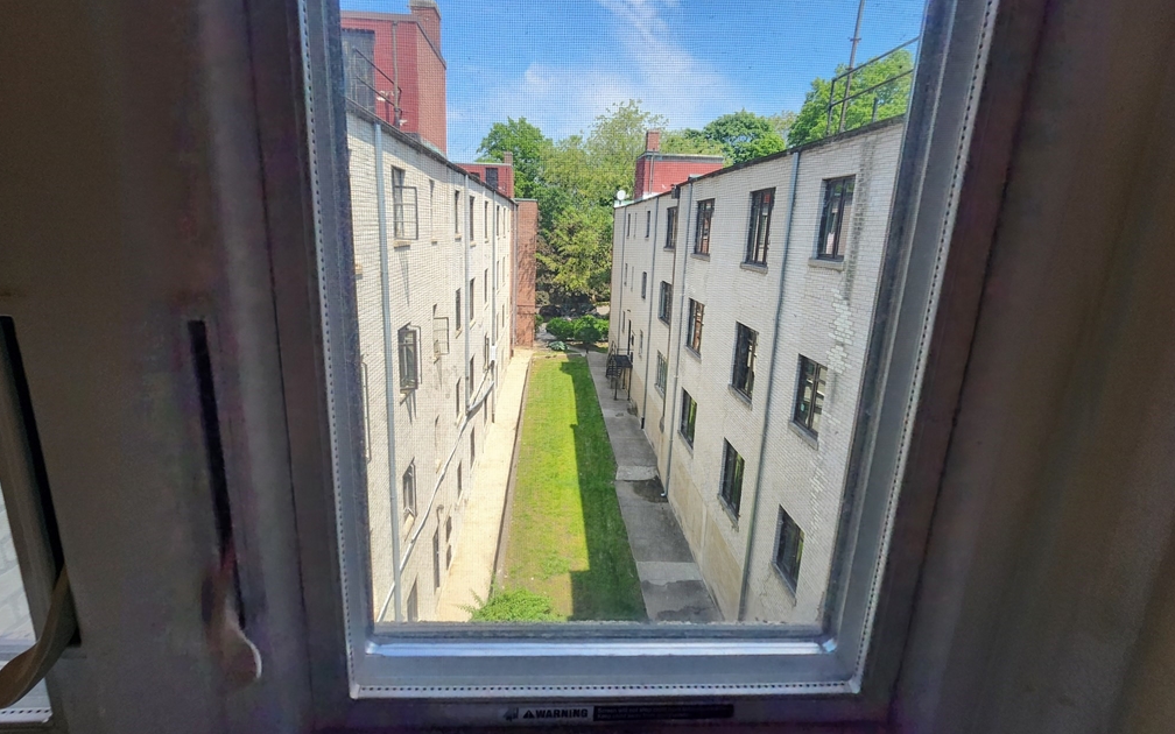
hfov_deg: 105.3
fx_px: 448
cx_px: 582
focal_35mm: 14
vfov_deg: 78.4
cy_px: 333
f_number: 2.2
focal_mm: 2.2
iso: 50
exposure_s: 1/311
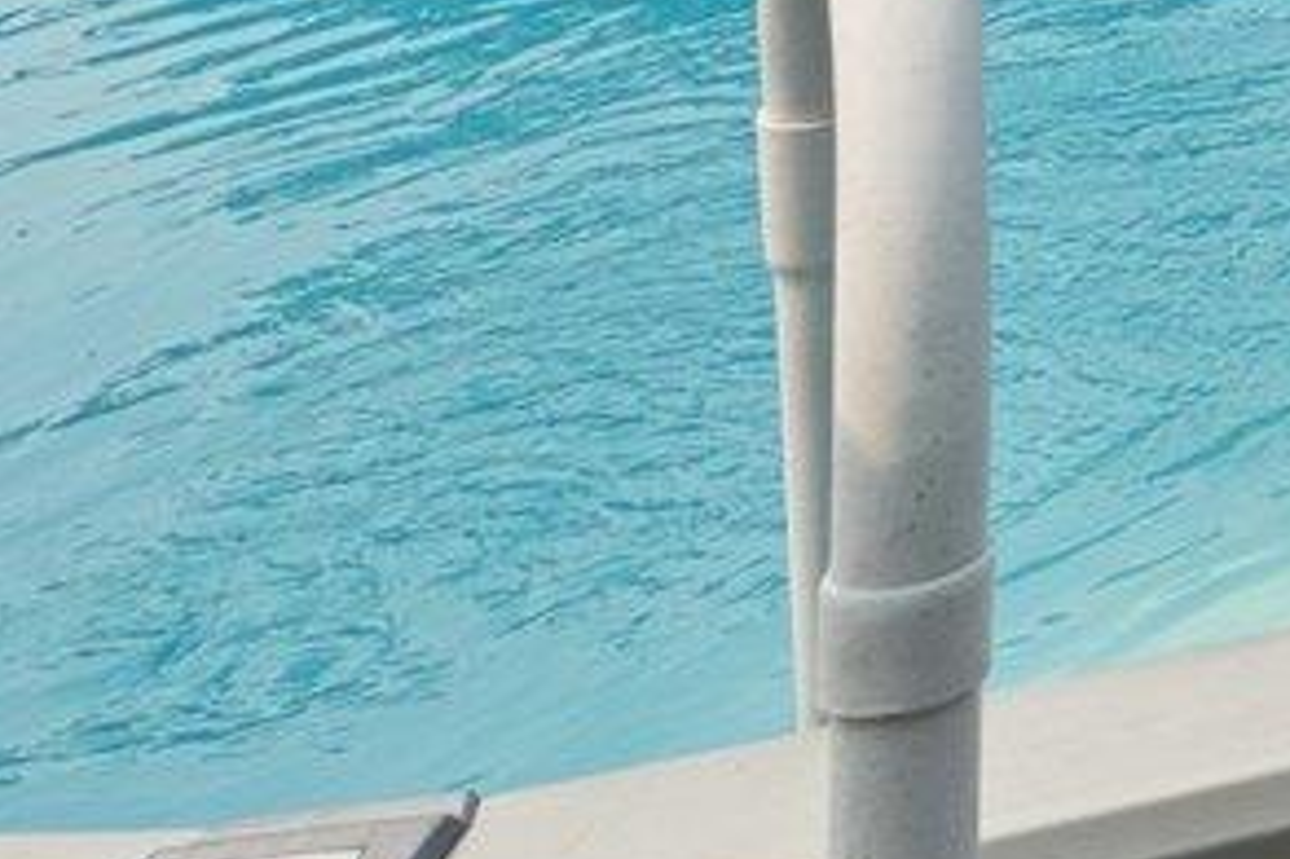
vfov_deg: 9.7
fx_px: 4262
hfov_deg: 10.5
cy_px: -1429
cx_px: 4081
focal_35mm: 119
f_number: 9
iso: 200
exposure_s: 1/500
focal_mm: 17
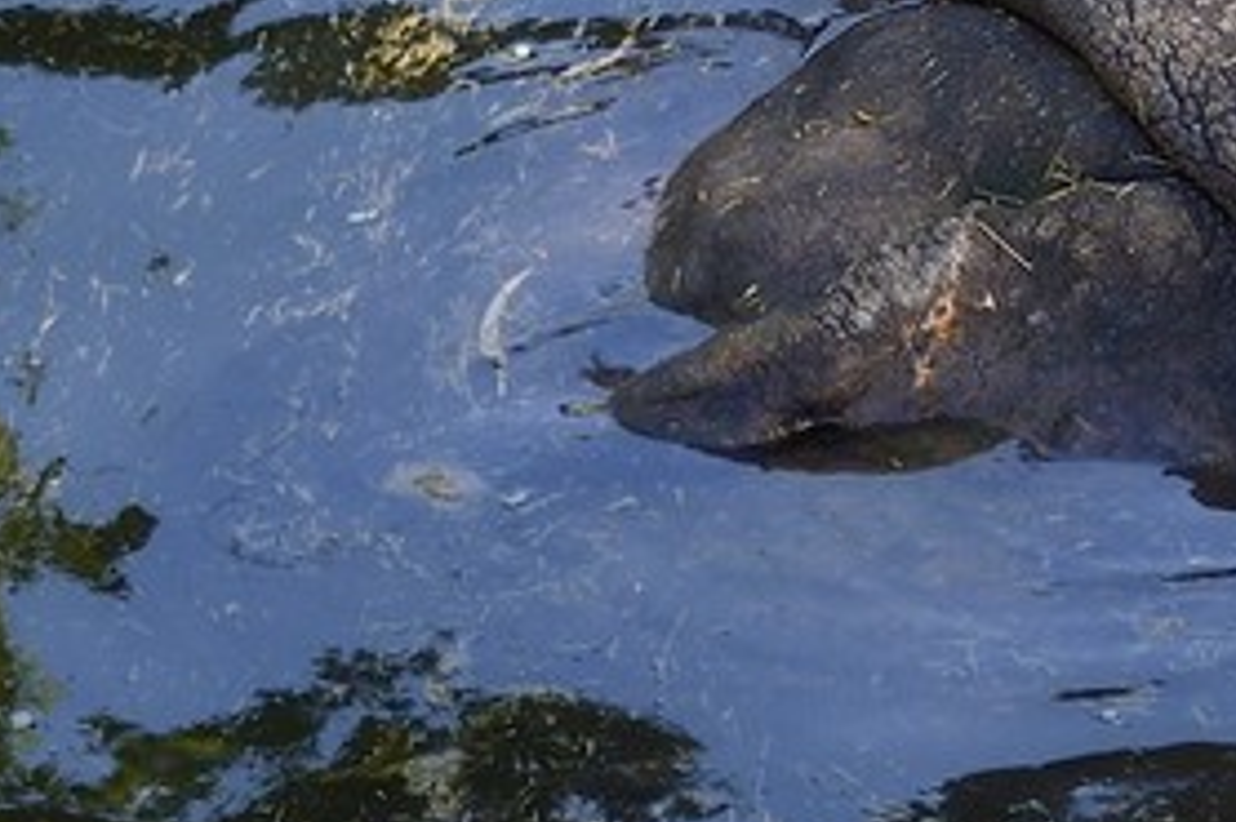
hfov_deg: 3.5
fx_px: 20141
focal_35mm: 587
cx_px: 2259
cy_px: -1084
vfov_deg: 2.3
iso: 200
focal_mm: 102
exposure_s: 1/400
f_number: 3.2
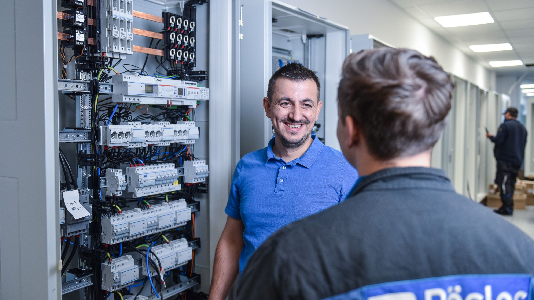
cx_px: 269
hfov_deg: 58.0
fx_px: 481
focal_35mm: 34
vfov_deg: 34.6
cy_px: 138
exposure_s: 1/100
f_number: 2.8
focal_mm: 32
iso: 200
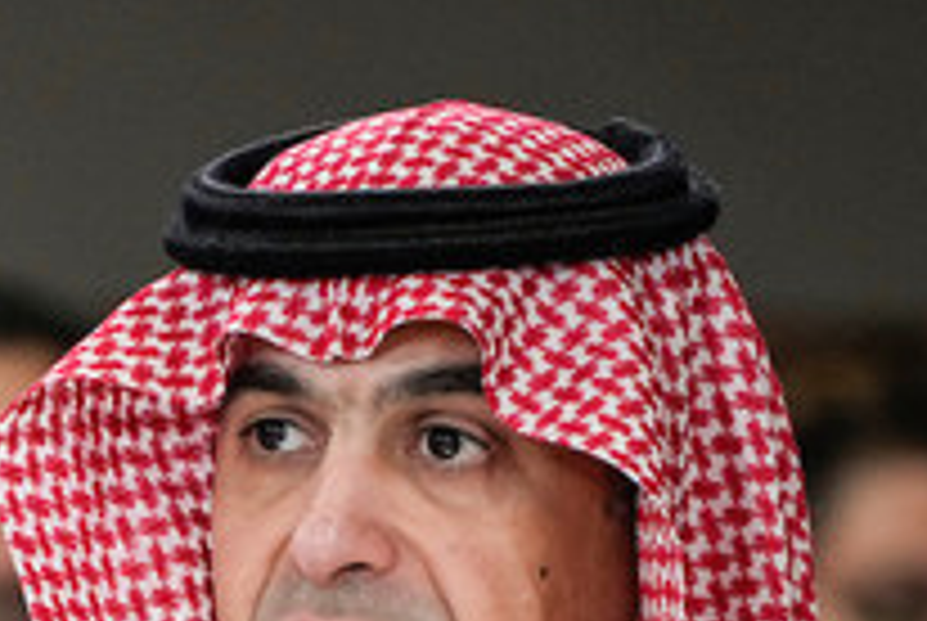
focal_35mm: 1298
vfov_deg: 1.1
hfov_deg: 1.6
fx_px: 33471
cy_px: 992
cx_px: 225
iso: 2500
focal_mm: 400
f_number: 5.6
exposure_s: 1/160
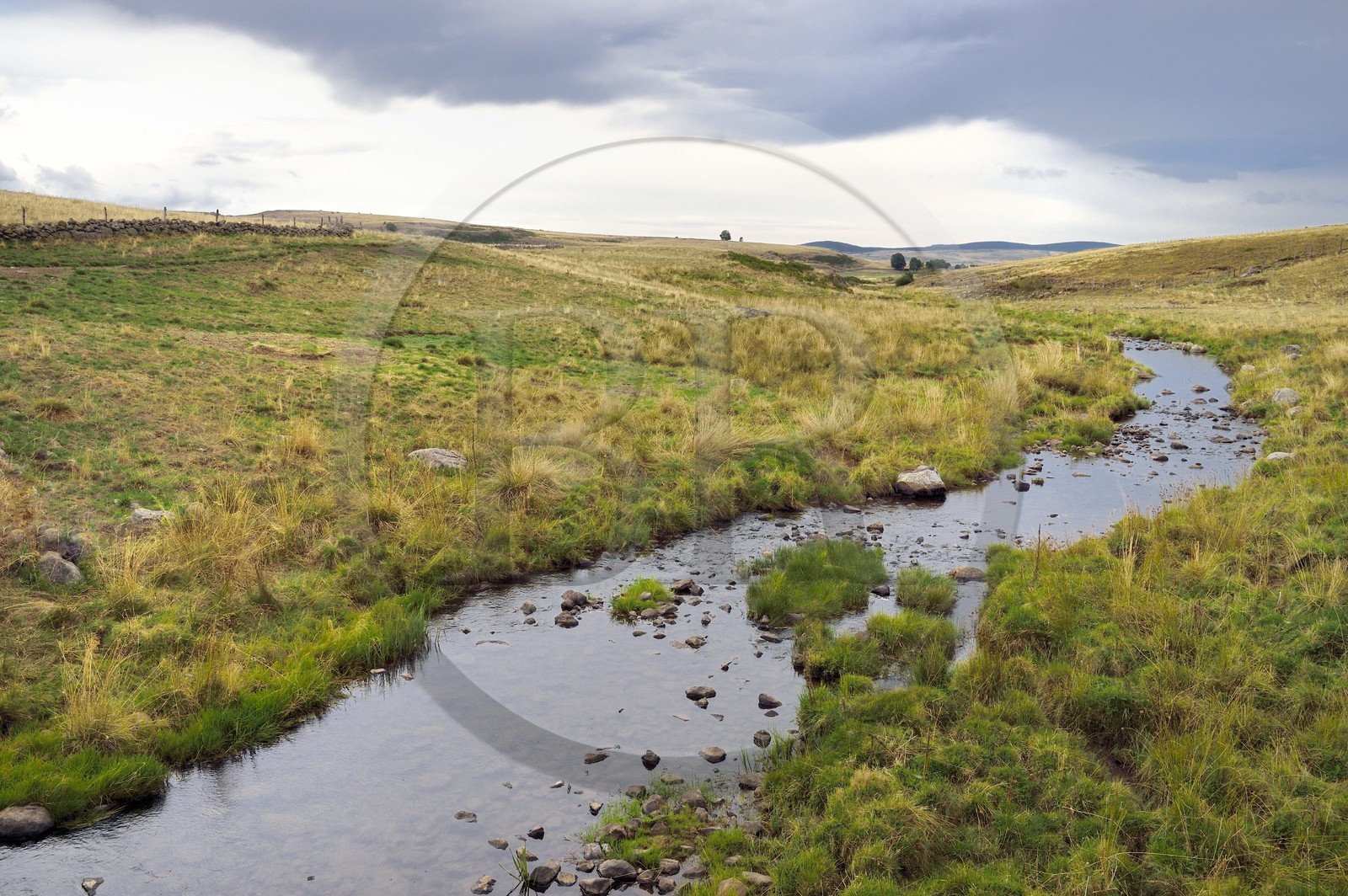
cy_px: 448
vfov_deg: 41.0
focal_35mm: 32
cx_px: 674
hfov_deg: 58.8
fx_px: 1197
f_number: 14
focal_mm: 32
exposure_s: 1/200
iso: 400
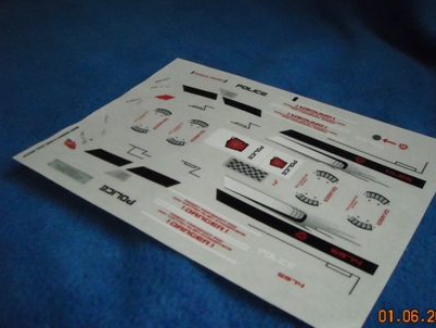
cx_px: 236
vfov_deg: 36.8
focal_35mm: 39
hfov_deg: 47.8
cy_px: 172
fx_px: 492
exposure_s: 1/42
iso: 800
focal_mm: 5.7
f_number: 2.8
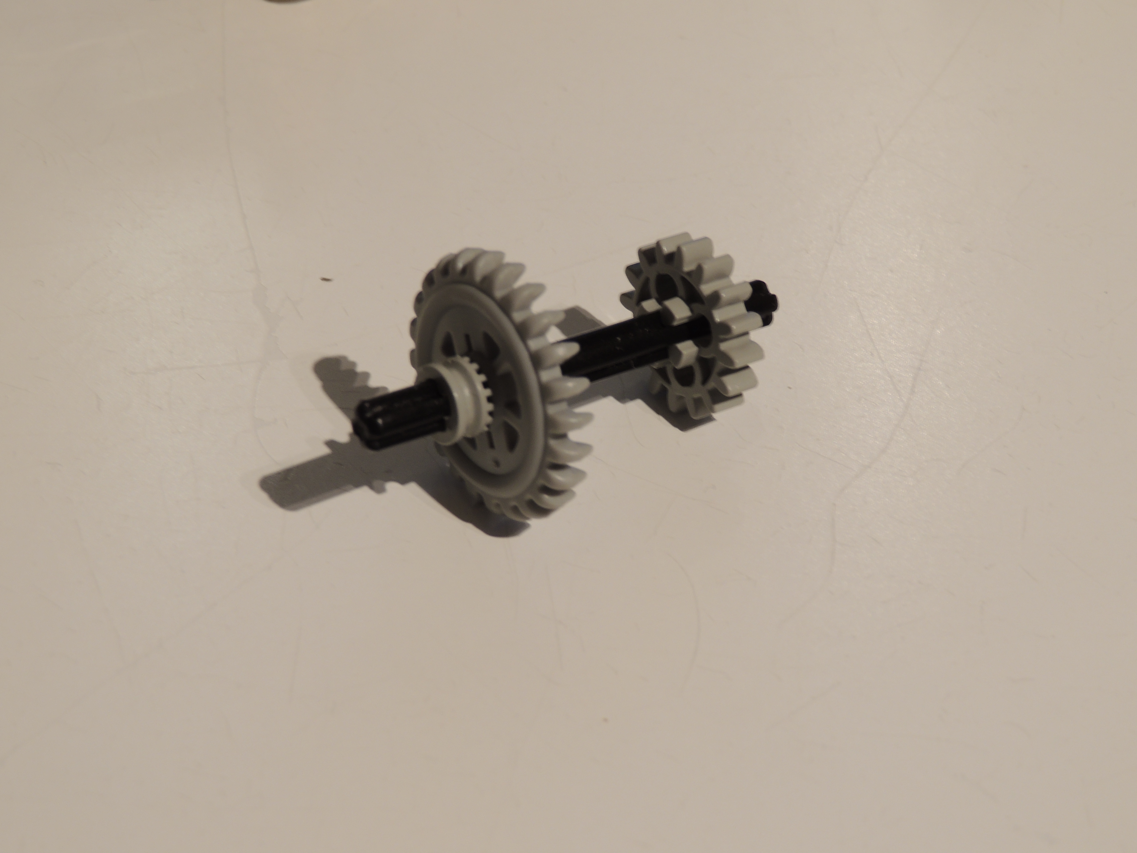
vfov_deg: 19.6
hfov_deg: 26.0
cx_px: 568
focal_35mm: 75
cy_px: 426
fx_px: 2463
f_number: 4.4
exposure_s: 1/2.5
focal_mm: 13.3
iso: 100
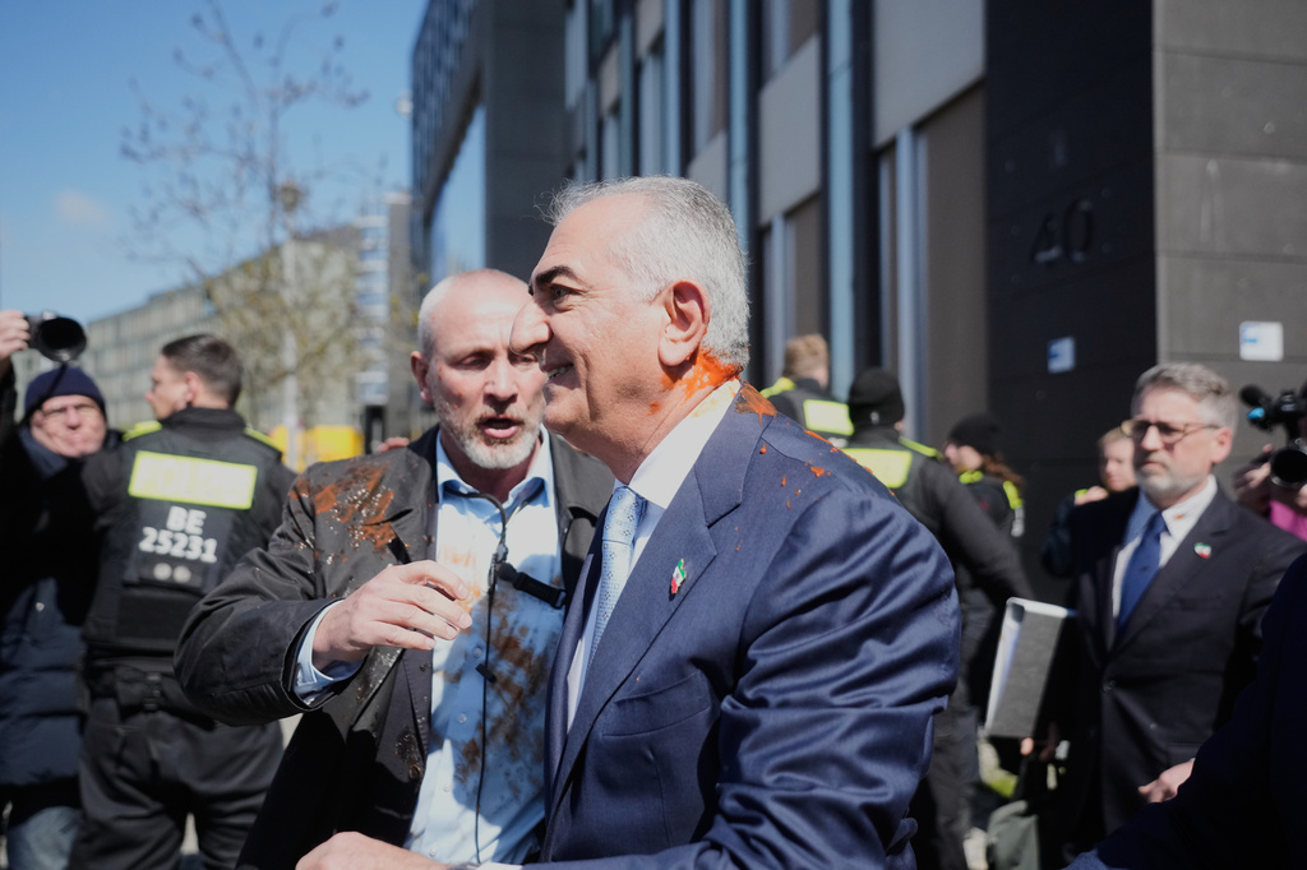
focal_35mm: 32
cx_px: 654
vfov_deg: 41.1
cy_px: 435
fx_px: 1161
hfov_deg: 58.7
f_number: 2.8
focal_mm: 32
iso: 2000
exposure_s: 1/20000
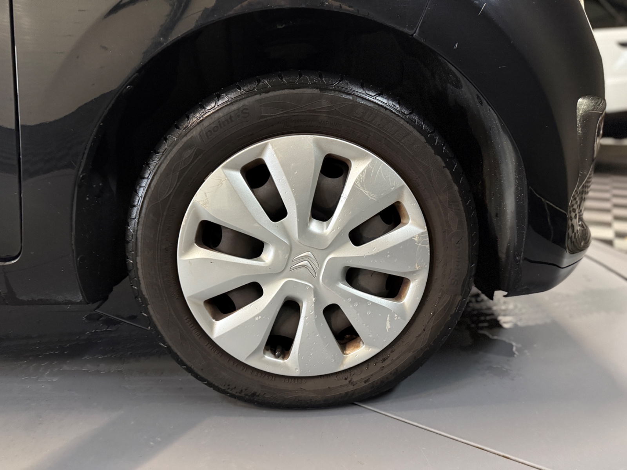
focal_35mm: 24
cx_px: 314
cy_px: 235
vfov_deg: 56.8
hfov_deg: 71.6
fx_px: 435
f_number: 1.78
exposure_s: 1/33
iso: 800
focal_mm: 6.76
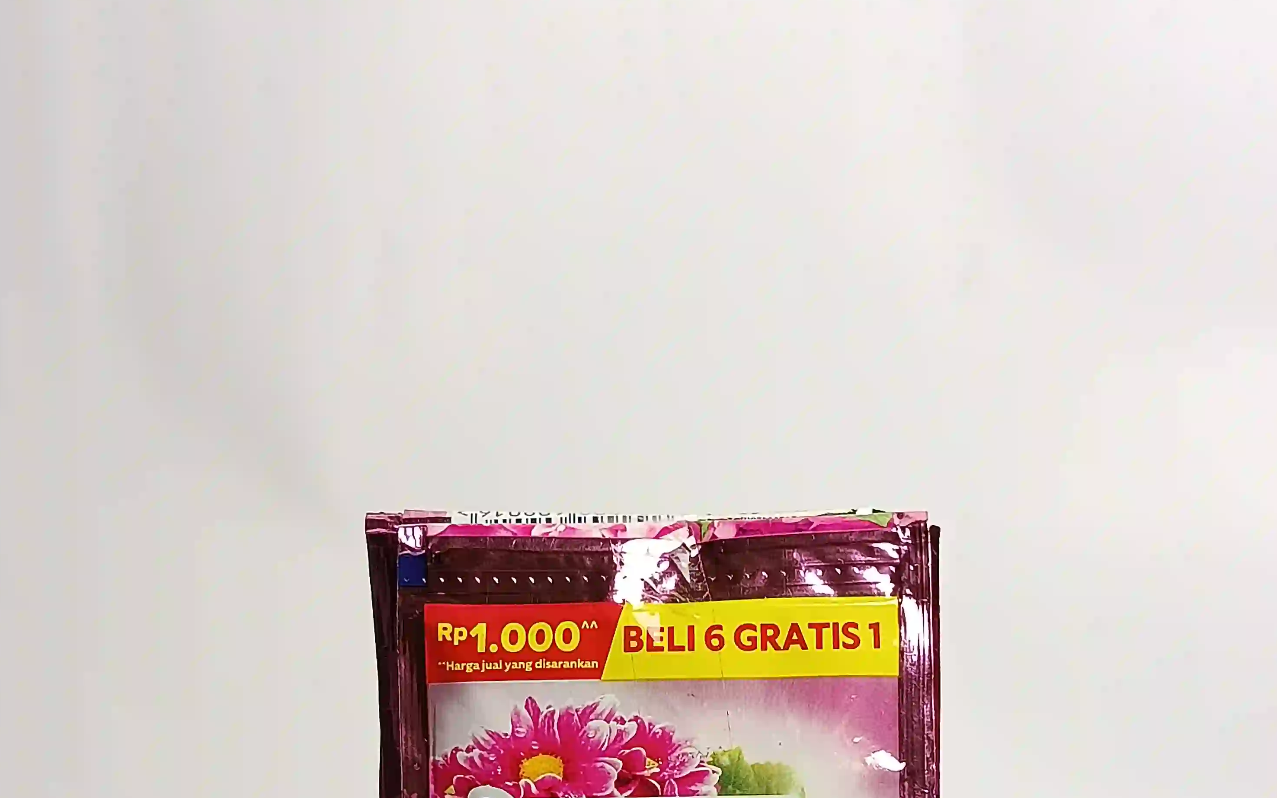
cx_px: 636
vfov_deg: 22.5
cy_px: 748
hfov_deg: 36.3
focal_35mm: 56
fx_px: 1949
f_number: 1.7
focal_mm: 5.24
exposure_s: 1/100
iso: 122
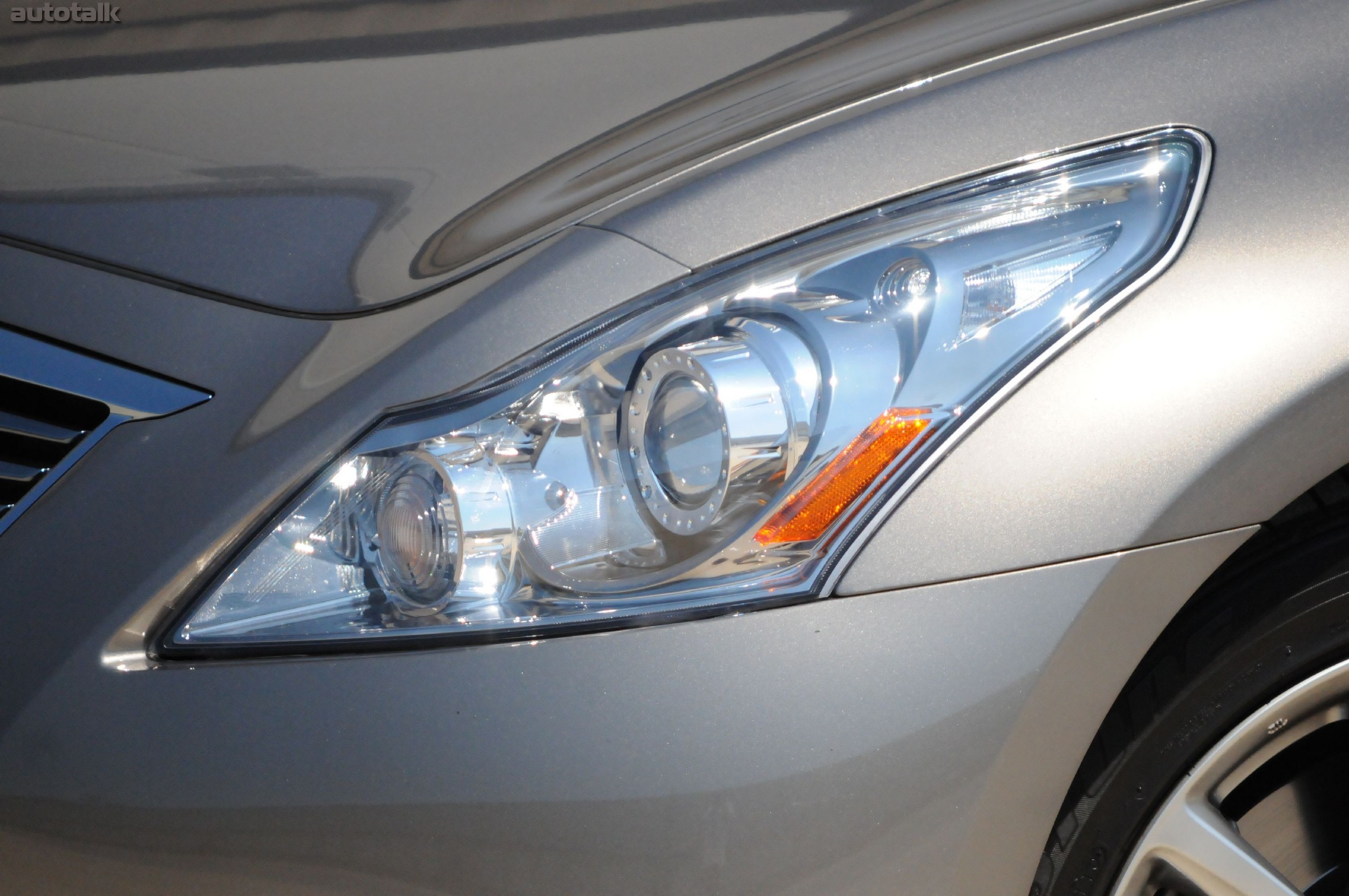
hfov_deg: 7.6
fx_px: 10106
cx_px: 674
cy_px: 448
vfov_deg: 5.1
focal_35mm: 270
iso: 2000
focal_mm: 180
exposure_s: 1/8000
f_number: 5.6
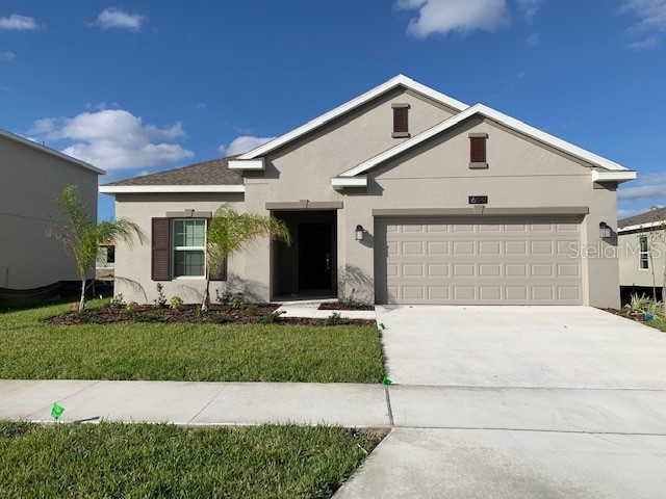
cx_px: 333
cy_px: 250
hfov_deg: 67.3
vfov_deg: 53.1
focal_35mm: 26
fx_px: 500
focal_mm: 4.25
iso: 25
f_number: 1.8
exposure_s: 1/4098
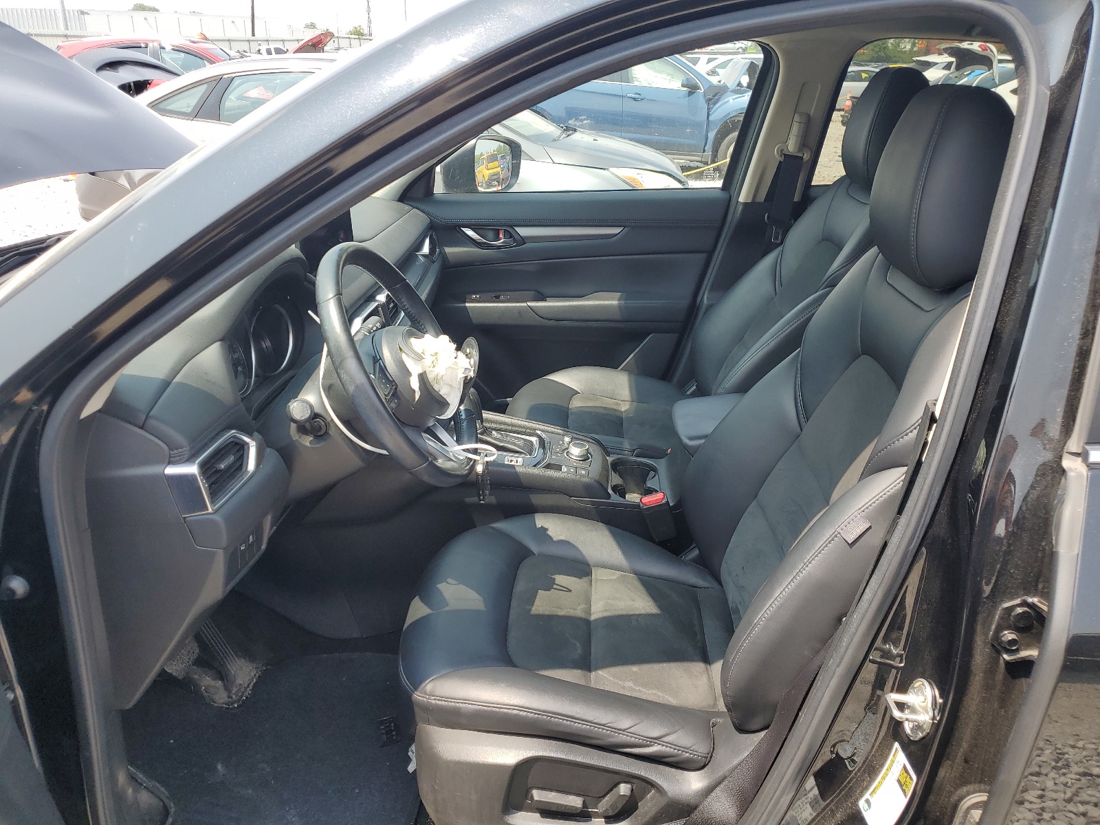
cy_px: 412
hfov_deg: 67.3
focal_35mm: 26
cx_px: 550
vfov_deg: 53.1
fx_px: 826
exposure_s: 1/833
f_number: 1.5
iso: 50
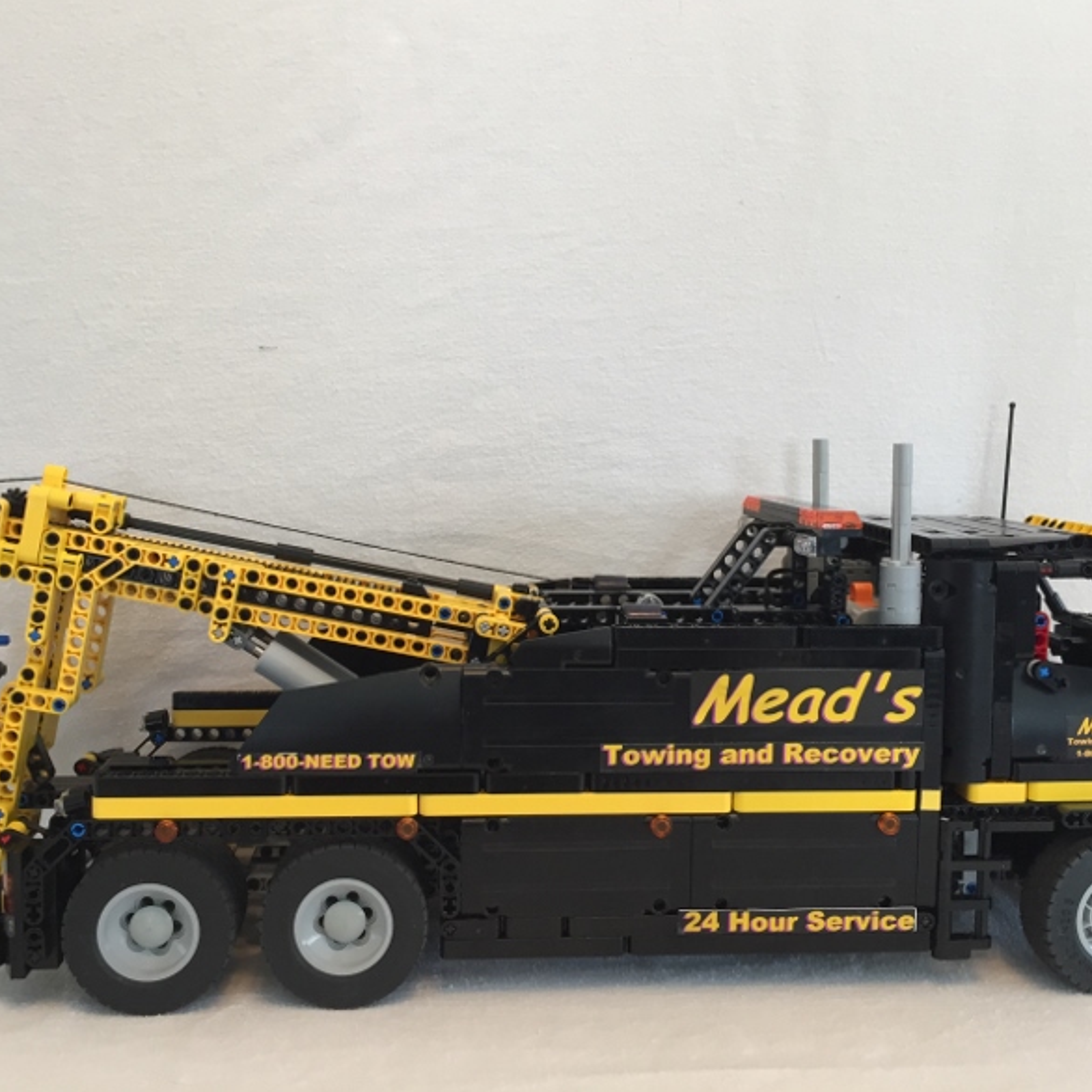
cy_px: 540
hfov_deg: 47.2
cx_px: 533
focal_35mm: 35
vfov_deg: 47.2
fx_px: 1249
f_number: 2.2
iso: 32
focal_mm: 4.15
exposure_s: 1/30
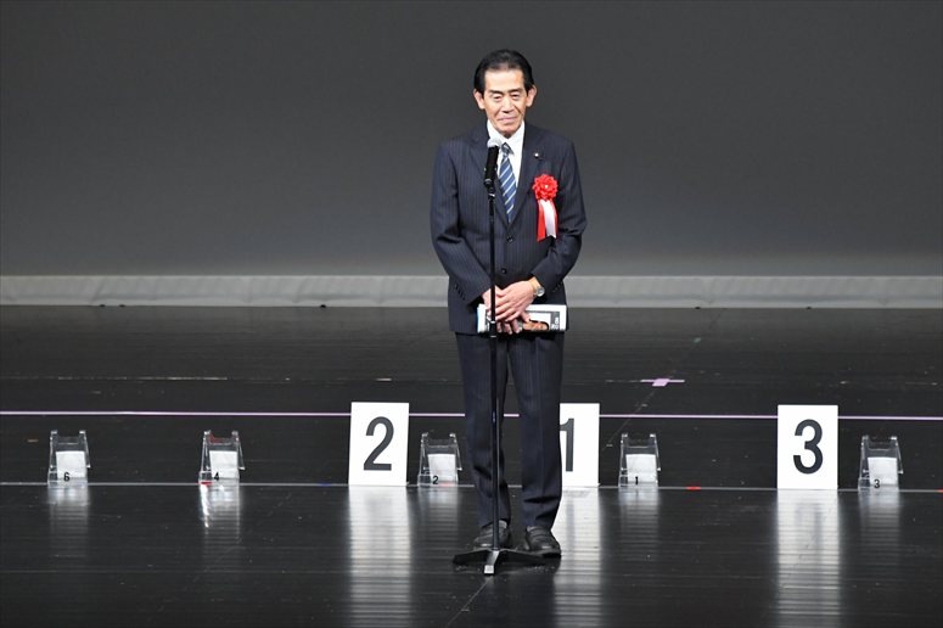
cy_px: 314
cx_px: 472
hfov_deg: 6.9
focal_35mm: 300
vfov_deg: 4.6
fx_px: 7855
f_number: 5.6
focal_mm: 200
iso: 4000
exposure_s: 1/400
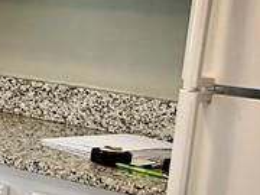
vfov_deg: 10.0
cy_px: 133
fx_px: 1112
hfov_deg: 10.8
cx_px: -416
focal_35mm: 148
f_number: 1.5
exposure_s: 1/120
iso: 100
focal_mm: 5.7
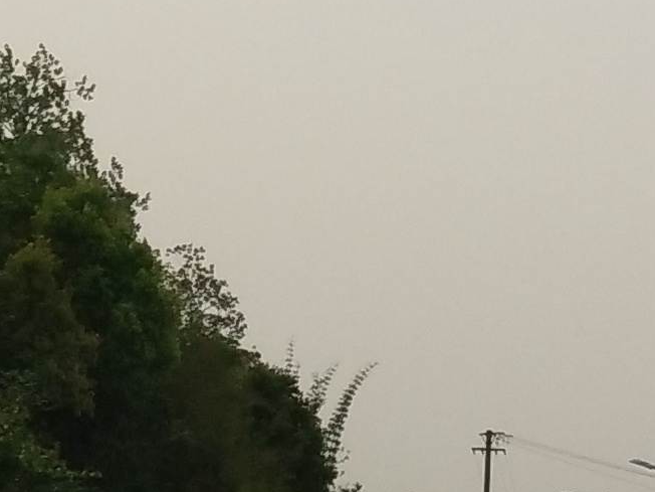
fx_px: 2536
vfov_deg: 10.8
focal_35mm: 134
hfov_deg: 14.7
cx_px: 481
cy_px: -165
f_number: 2.2
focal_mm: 3.66
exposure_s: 1/2606
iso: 50
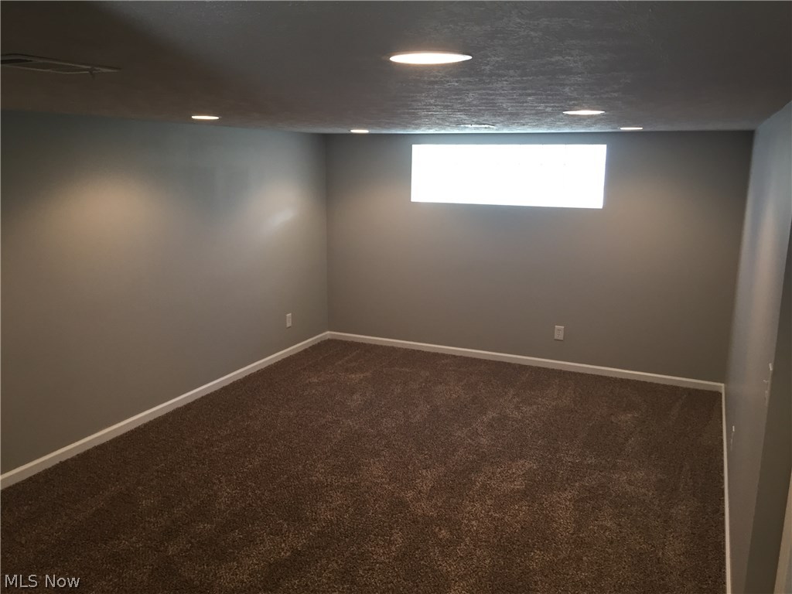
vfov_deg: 48.2
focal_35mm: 29
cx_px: 396
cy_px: 297
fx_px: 664
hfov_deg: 61.7
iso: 80
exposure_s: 1/30
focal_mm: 4.15
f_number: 2.2
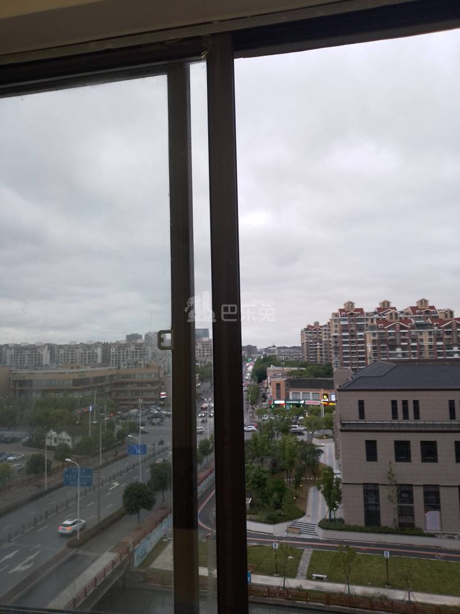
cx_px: 230
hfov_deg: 51.3
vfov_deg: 65.3
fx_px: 478
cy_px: 307
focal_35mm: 27
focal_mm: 3.69
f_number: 1.8
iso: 50
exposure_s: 1/33.3
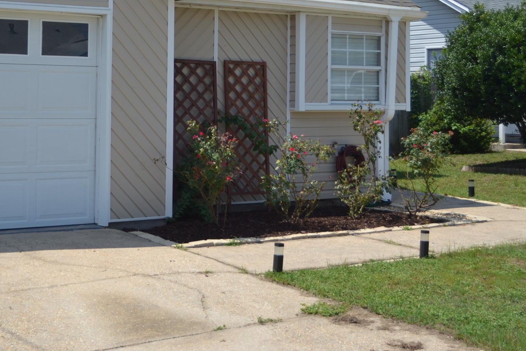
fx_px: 1008
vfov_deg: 19.3
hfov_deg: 29.2
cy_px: 15
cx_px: 206
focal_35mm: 69
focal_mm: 24
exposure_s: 1/1000
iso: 100
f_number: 4
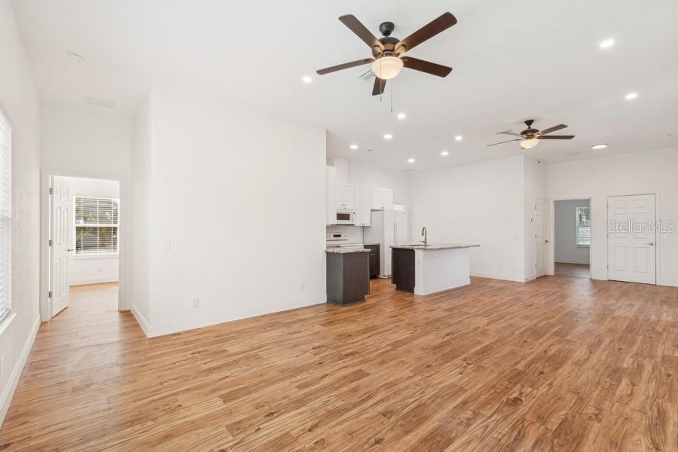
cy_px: 226
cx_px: 339
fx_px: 282
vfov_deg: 77.3
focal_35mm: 15
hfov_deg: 100.4
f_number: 8
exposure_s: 1/25
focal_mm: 10
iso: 200
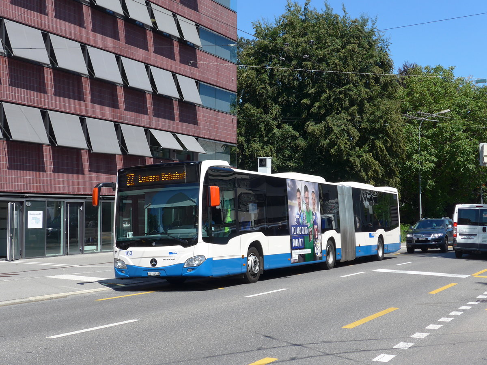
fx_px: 774
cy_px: 182
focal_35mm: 55
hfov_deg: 34.9
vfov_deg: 26.6
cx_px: 244
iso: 80
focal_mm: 11.3
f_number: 3.4
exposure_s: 1/800
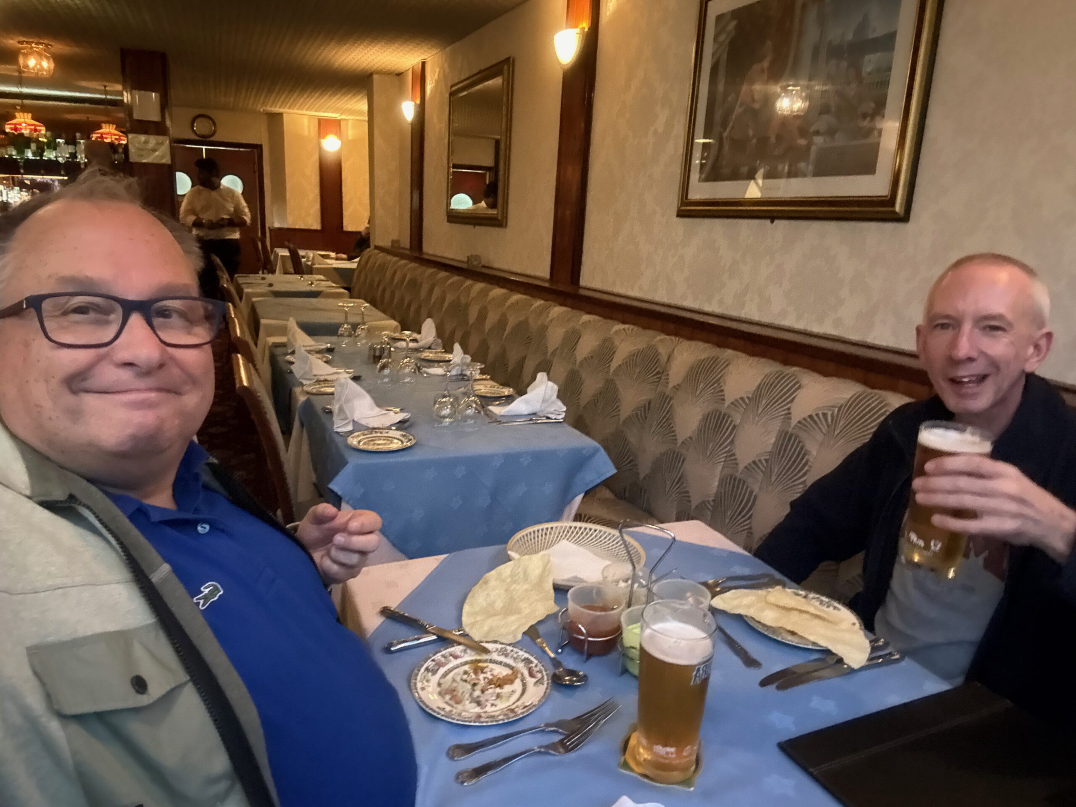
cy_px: 404
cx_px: 538
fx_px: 715
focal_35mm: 23
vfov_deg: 58.9
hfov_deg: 73.9
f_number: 1.9
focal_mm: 2.69
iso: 640
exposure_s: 1/20
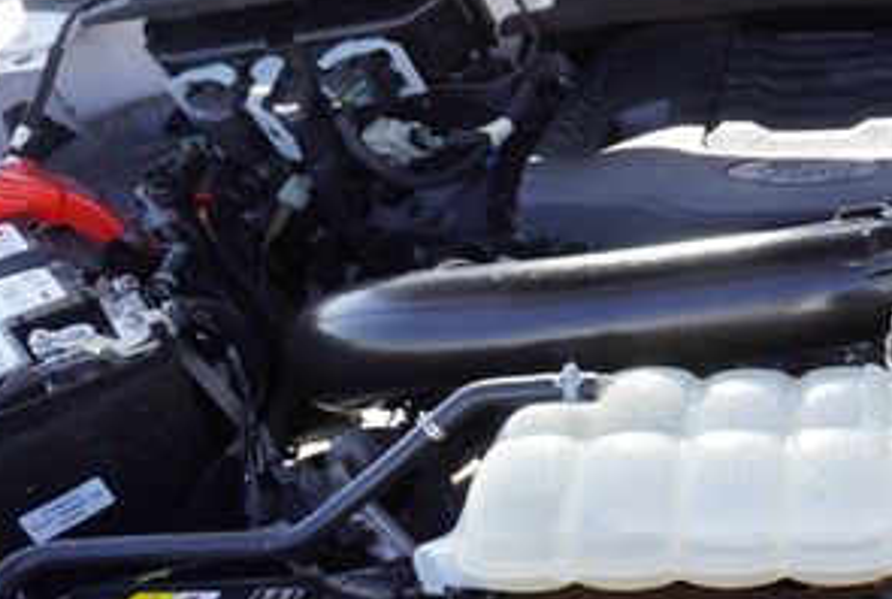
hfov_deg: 33.8
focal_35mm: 52
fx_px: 1291
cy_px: 309
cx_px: 946
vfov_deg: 26.1
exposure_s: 1/100
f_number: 5
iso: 100
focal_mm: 16
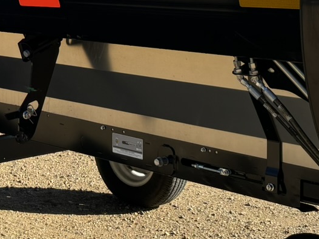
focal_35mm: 101
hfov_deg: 19.0
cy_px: 15
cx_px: 10
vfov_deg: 14.5
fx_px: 931
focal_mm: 5.96
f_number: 1.6
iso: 50
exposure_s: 1/1845
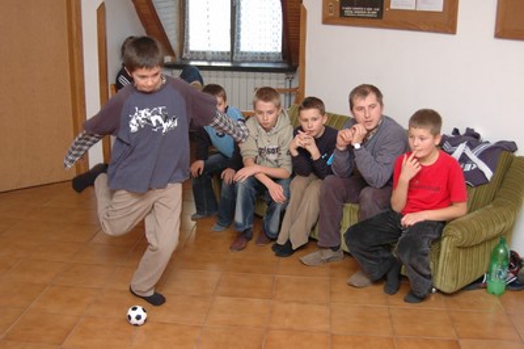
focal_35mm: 42
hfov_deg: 46.4
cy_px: 174
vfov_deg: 31.8
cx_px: 262
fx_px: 611
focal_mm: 28
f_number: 3.5
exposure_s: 1/50
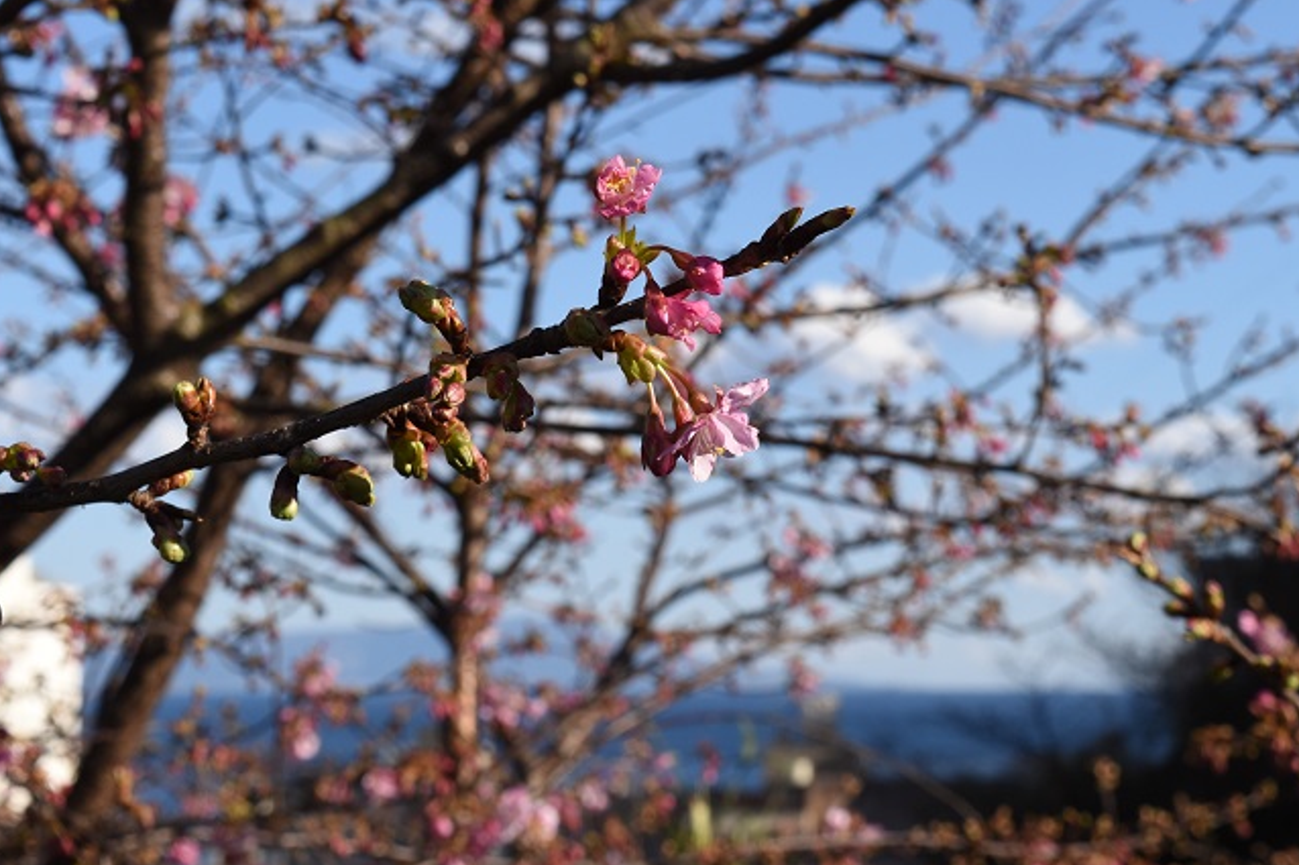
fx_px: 3266
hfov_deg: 22.5
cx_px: 700
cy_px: 401
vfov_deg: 15.1
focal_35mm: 91
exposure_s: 1/640
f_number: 13
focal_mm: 55
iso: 400
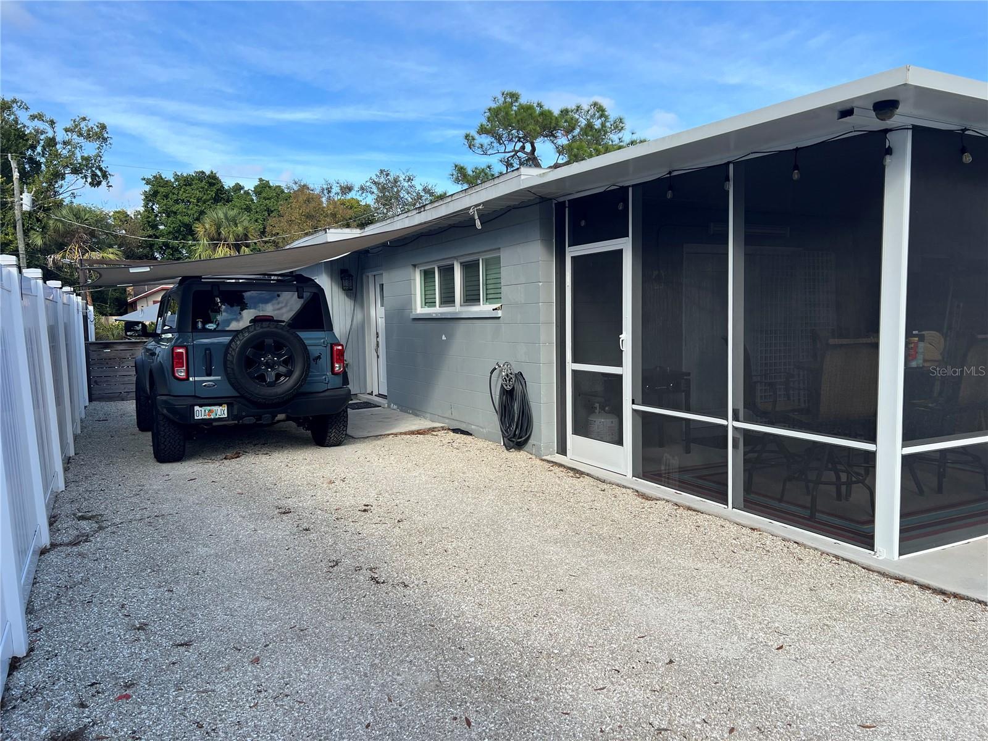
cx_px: 494
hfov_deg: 67.3
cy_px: 370
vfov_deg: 53.1
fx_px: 742
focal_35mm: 26
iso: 50
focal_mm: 5.7
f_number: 1.5
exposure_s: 1/2208
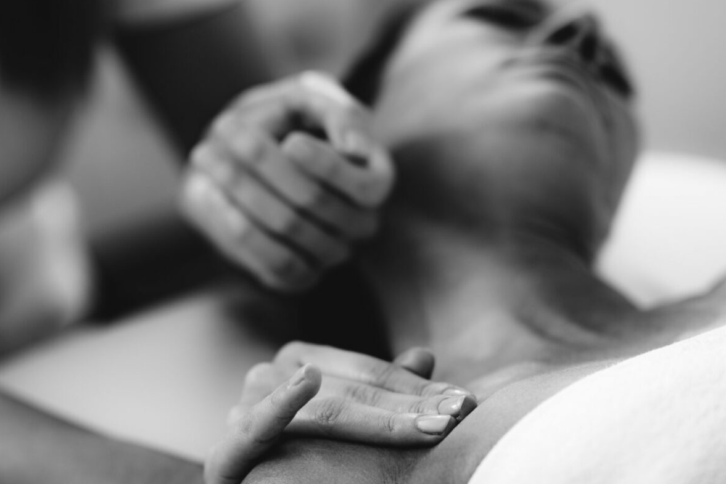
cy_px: 208
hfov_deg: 17.5
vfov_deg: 11.7
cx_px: 315
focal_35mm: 117
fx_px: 2360
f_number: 2
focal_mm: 85
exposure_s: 1/200
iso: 100
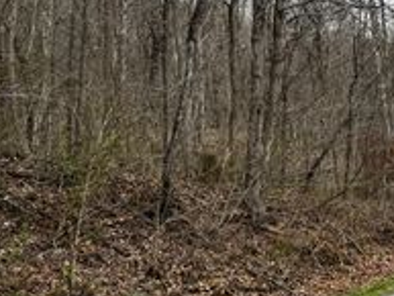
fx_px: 661
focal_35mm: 58
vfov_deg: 25.2
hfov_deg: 30.0
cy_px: 191
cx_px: 428
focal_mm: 5.7
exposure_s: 1/705
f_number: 1.5
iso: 50
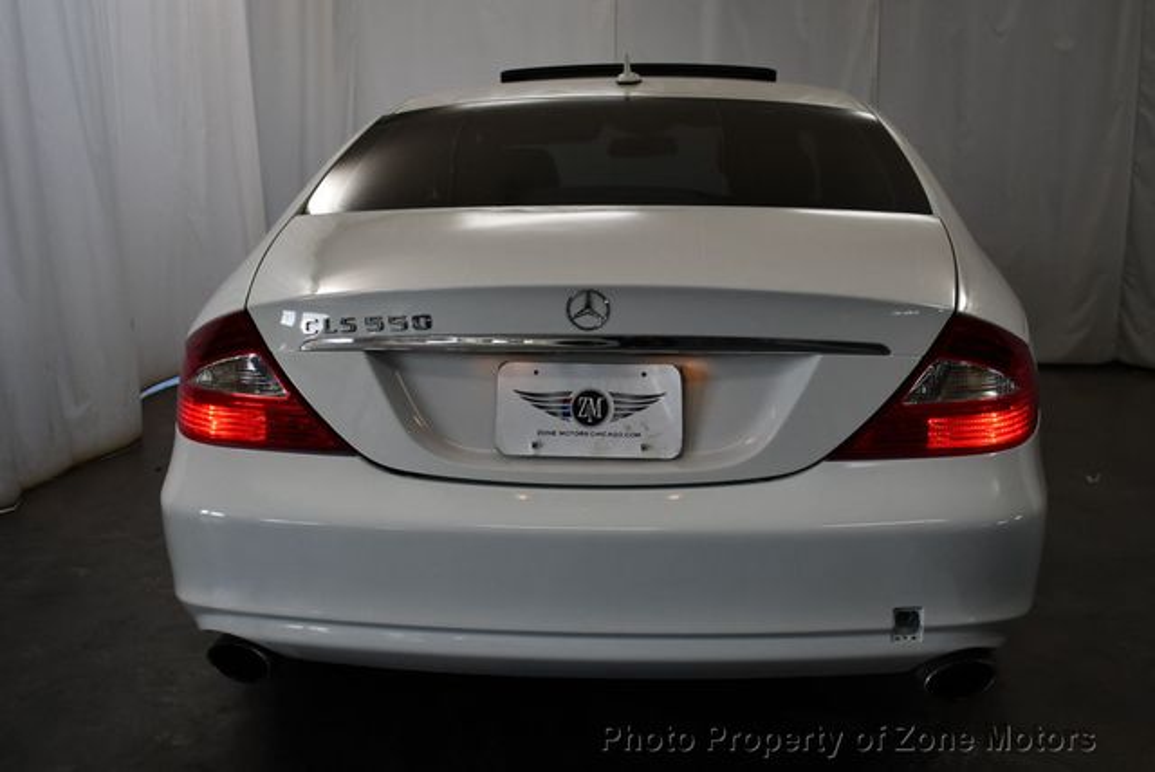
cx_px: 578
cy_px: 386
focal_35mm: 40
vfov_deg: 33.5
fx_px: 1284
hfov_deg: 48.4
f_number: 4
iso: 400
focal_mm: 20
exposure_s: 1/250
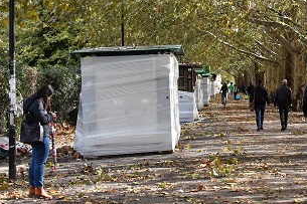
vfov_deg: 10.4
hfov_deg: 15.8
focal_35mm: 128
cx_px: 280
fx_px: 1095
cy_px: -71
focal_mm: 29
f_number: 8
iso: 360
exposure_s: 1/250
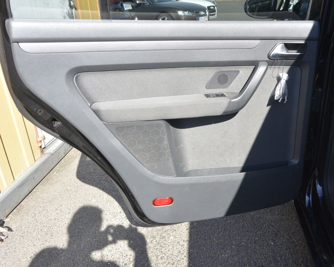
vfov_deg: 47.1
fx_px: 307
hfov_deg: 56.8
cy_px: 131
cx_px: 199
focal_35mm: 31
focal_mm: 10
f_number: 4
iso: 160
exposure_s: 1/500
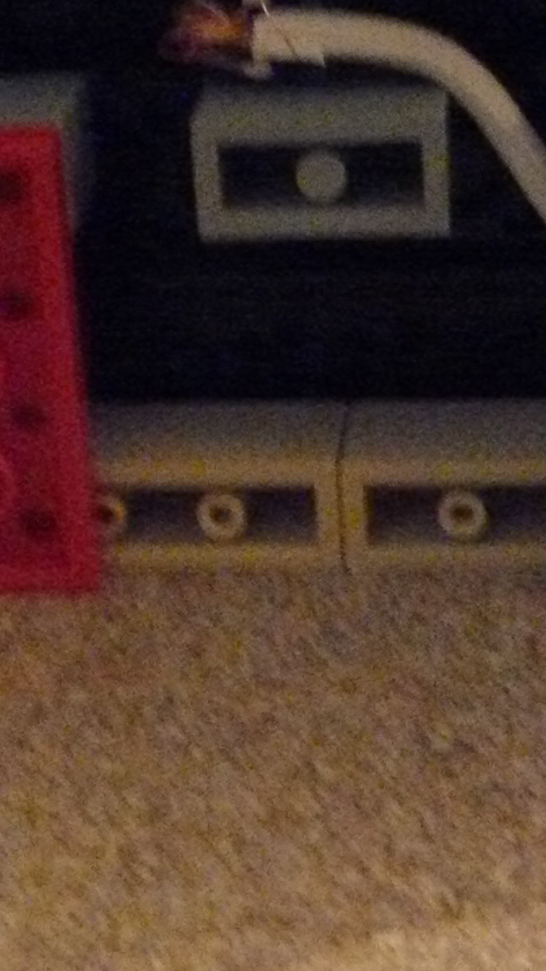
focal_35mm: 101
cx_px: 308
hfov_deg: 12.0
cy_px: 153
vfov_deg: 20.8
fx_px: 2600
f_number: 2.8
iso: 800
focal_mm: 6
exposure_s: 1/8
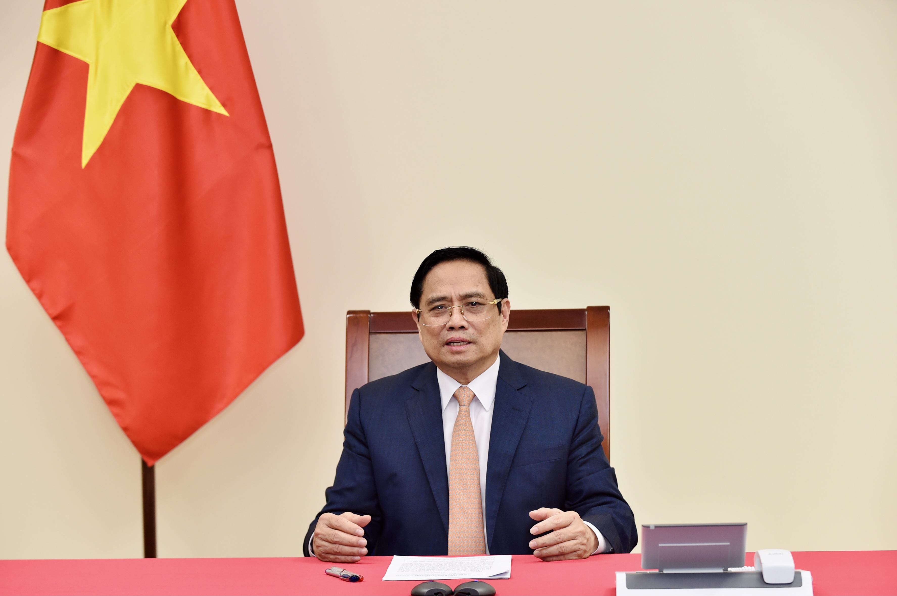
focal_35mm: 98
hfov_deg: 20.8
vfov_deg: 13.9
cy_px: 298
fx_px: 2439
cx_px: 448
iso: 1600
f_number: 2.8
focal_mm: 98
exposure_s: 1/250
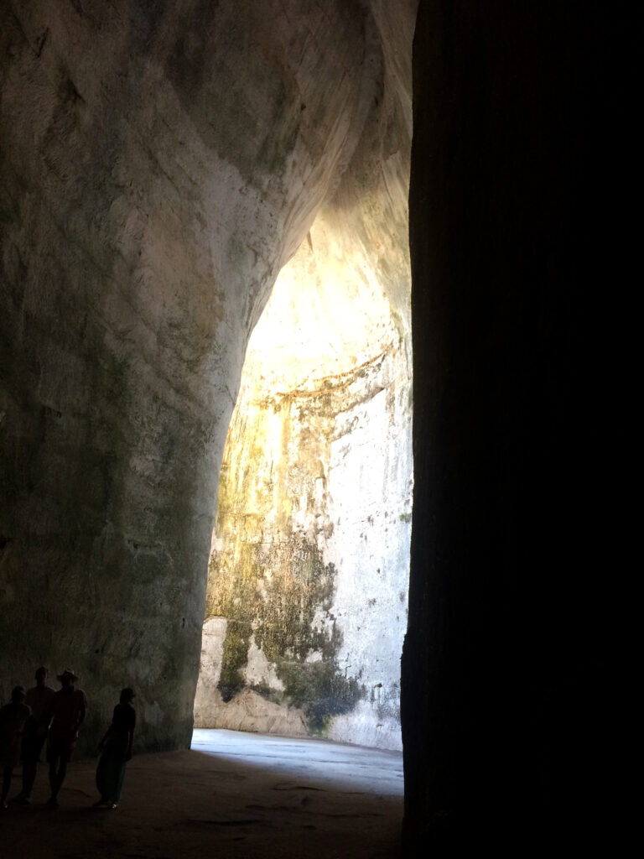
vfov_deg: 61.7
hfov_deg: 48.2
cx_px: 322
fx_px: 719
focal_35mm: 29
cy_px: 430
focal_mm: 4.15
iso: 100
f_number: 2.2
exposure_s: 1/33
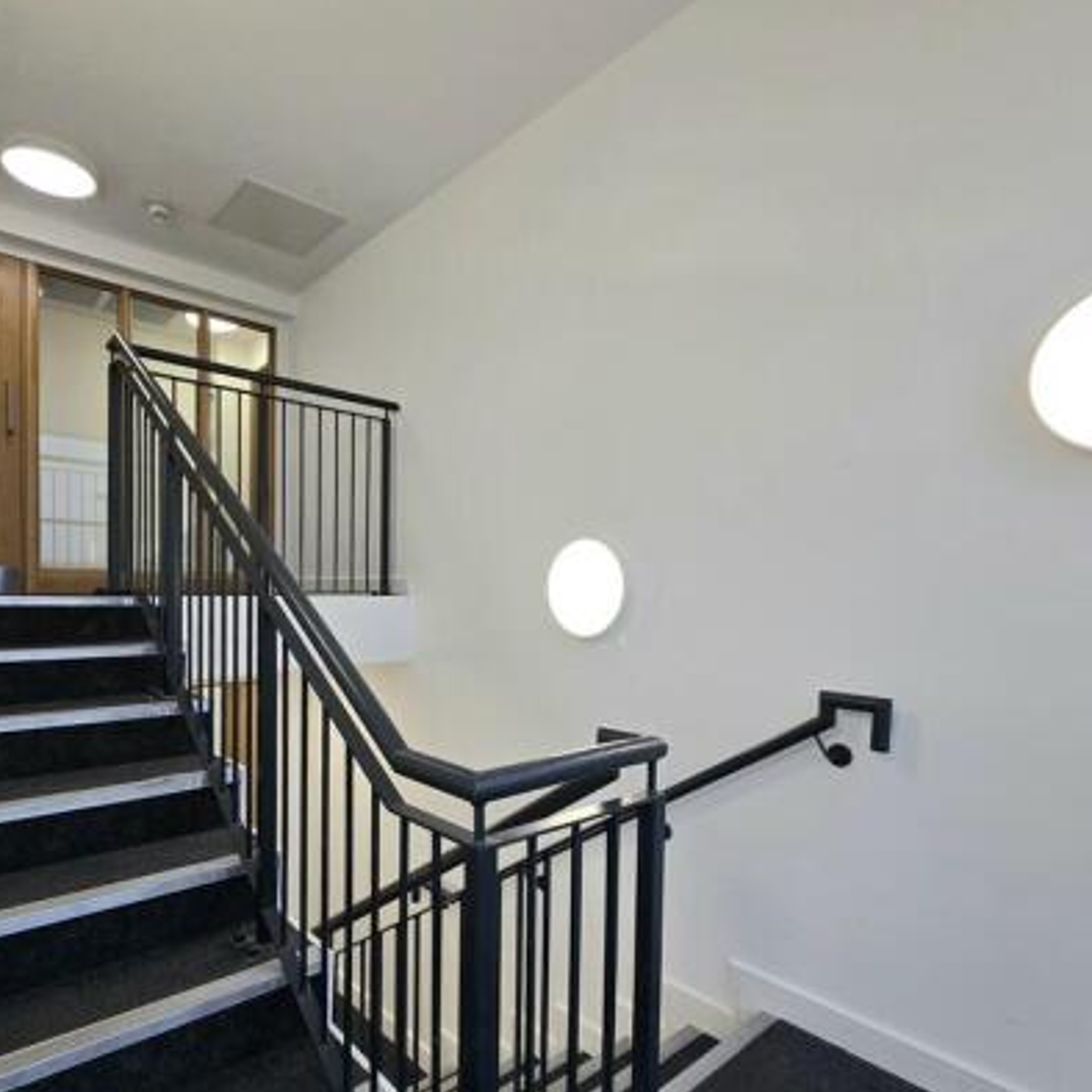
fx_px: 607
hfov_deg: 83.6
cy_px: 592
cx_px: 484
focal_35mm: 17
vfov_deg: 83.8
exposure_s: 1/110
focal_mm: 2.2
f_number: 2.2
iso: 50
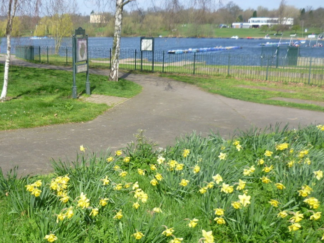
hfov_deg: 41.7
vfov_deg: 32.9
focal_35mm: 44
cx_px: 82
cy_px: 112
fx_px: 412
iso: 80
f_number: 2.8
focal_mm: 5
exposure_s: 1/800
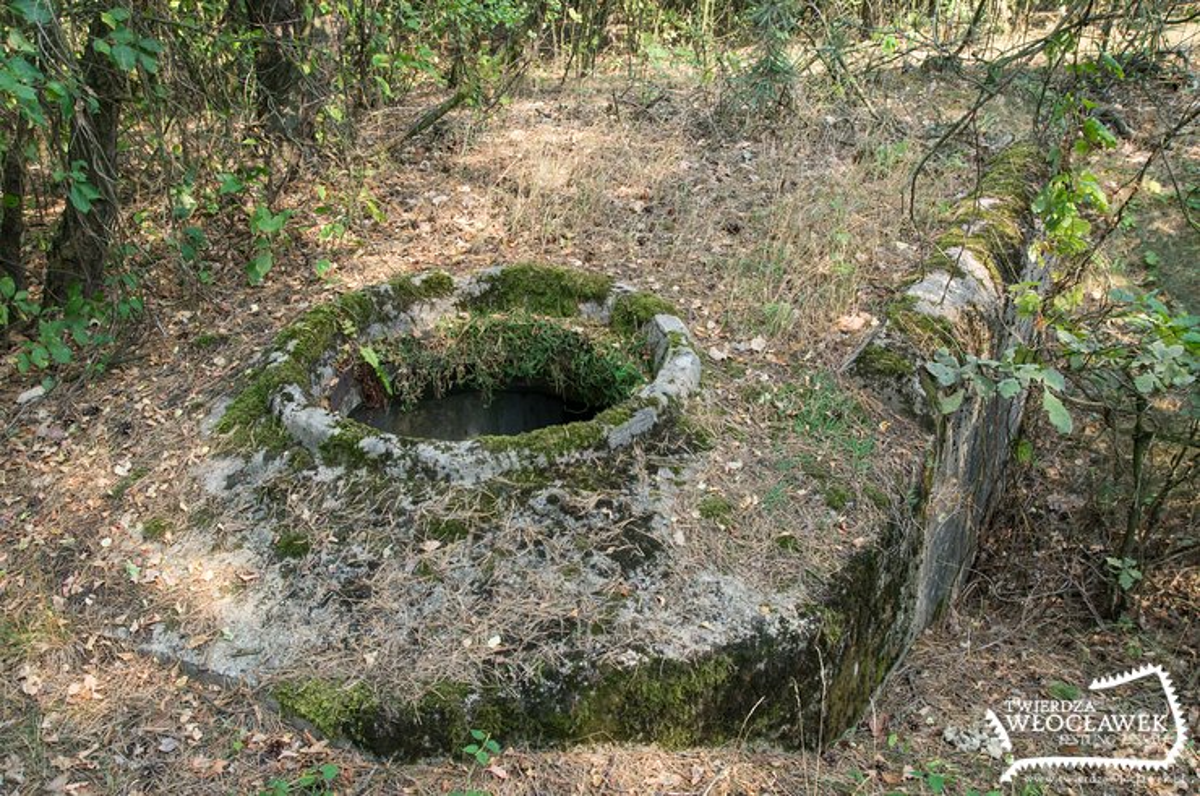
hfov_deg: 57.3
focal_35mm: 33
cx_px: 600
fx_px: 1098
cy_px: 398
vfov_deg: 39.8
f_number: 5.6
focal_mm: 22
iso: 400
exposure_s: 1/250
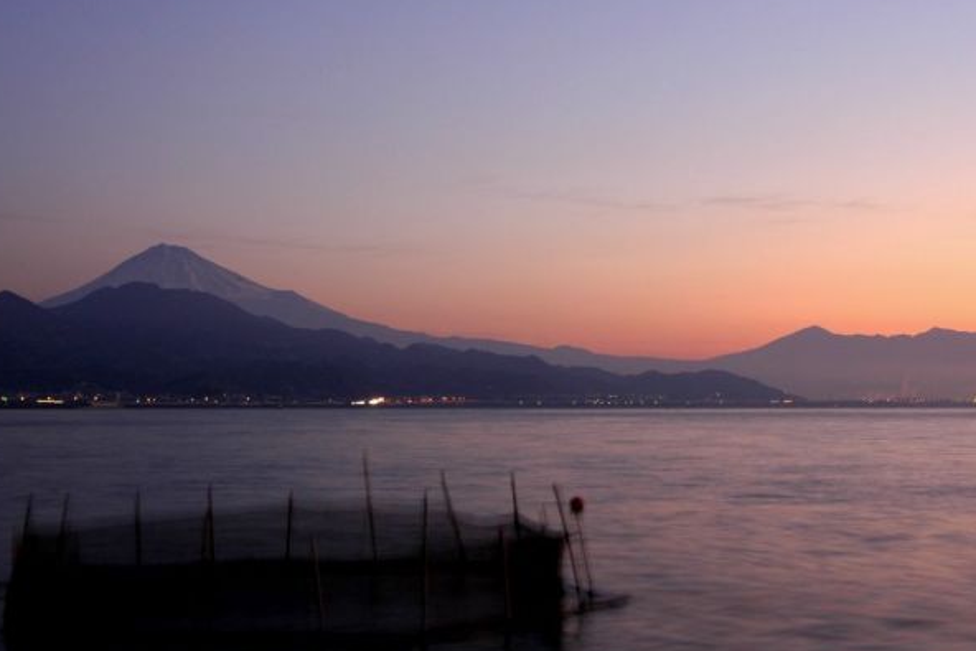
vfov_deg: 24.8
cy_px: 318
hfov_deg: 36.4
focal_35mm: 55
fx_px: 1483
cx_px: 504
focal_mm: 27
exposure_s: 4
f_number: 13
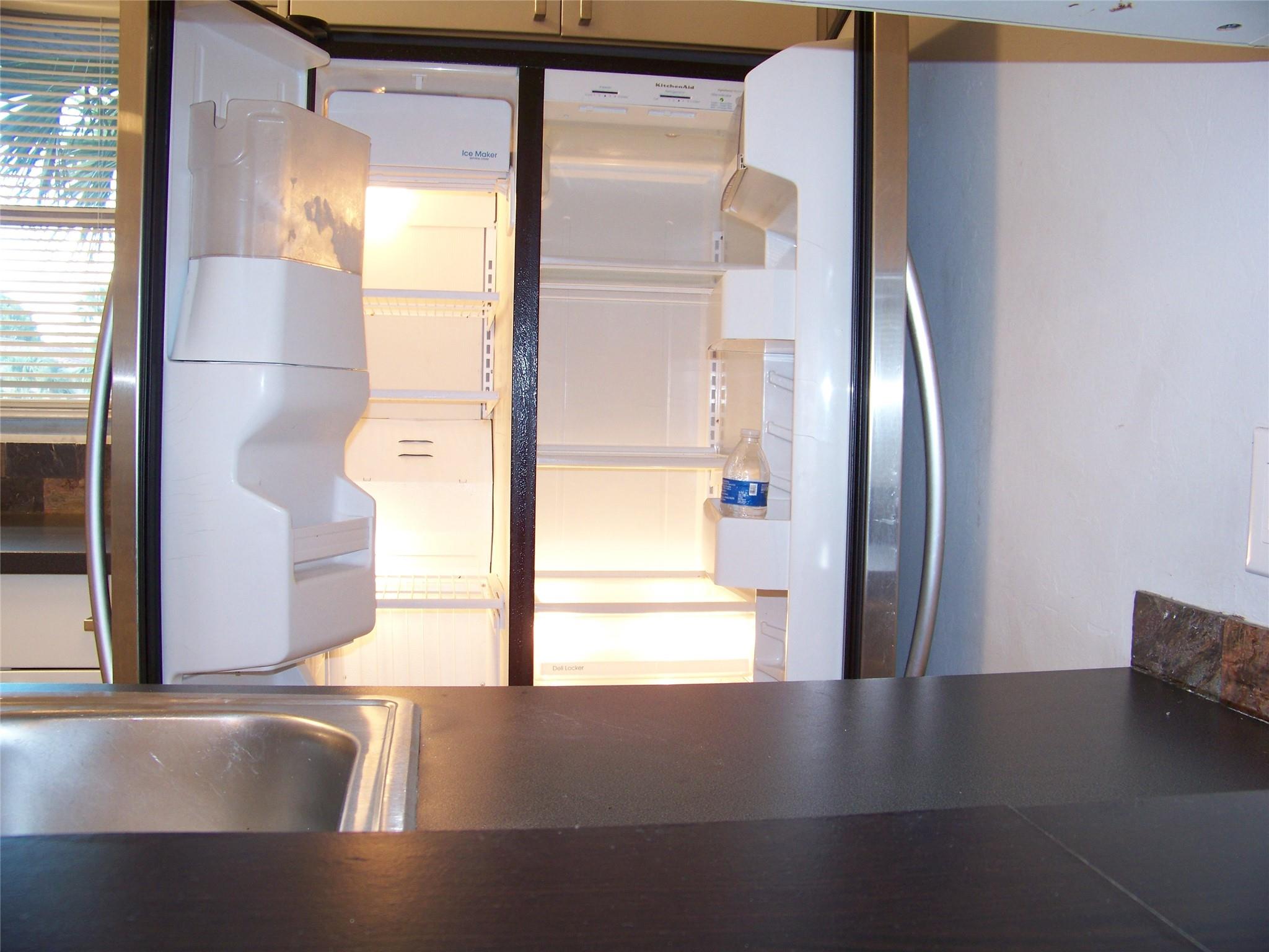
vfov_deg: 42.9
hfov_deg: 55.4
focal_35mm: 33
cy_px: 476
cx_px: 634
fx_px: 1210
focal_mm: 5.85
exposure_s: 1/30
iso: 100
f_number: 2.8
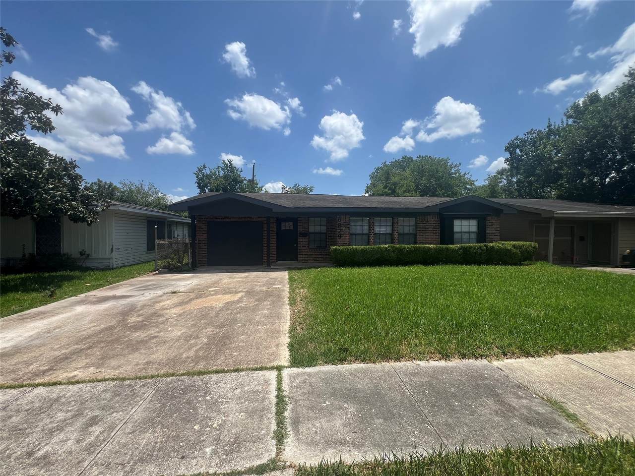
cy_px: 238
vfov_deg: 89.9
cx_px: 318
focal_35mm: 13
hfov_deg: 106.2
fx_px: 238
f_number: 1.8
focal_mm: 1.57
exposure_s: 1/1468
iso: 32
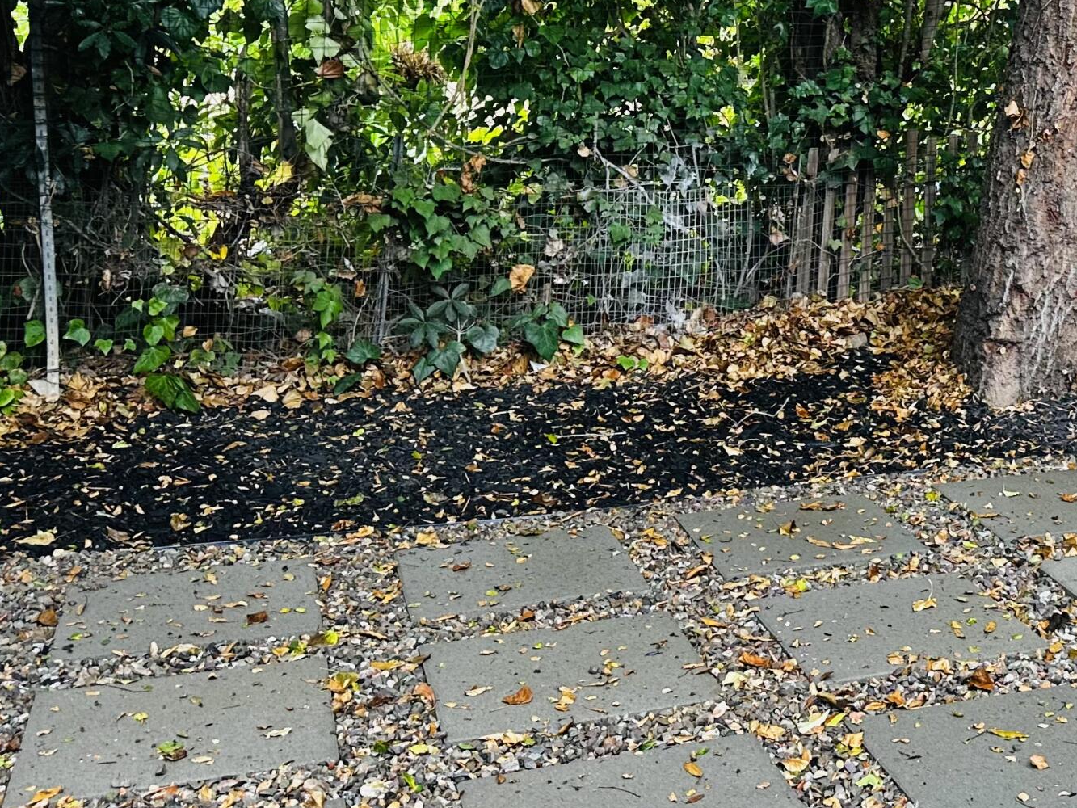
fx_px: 1680
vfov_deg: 26.3
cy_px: 117
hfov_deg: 33.5
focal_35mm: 54
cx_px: 987
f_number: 1.78
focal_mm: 6.86
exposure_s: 1/121
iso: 125
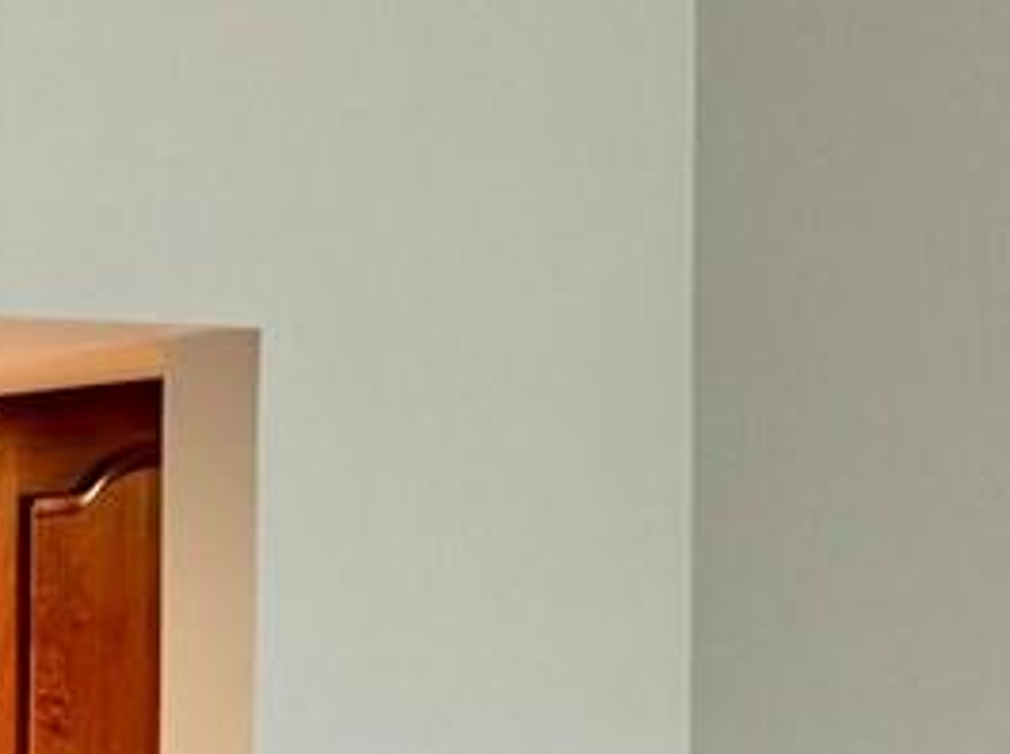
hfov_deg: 11.6
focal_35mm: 145
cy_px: 901
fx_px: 4225
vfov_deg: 10.1
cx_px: -1307
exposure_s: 1/60
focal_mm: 6.76
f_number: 1.78
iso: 125
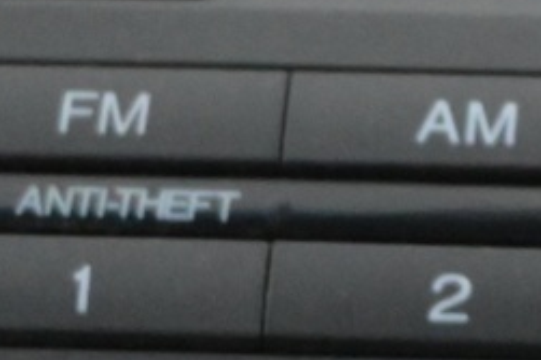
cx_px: 1205
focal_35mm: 291
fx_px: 4370
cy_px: 683
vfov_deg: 4.7
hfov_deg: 6.8
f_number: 4.8
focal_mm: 30
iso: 5000
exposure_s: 1/50
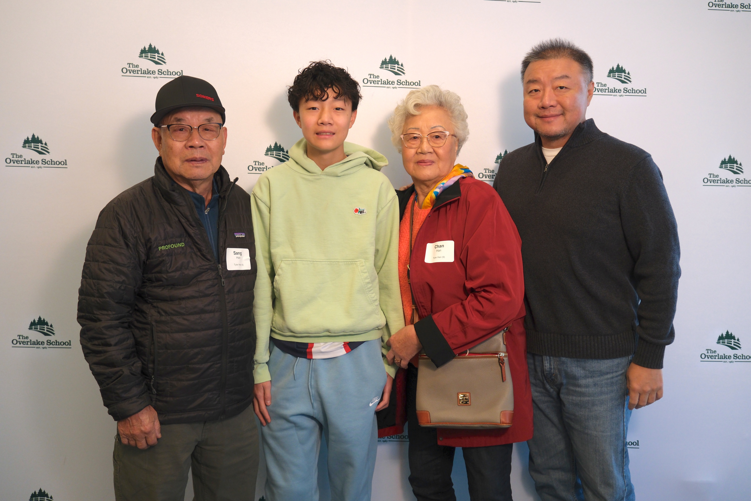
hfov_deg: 60.3
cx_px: 376
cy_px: 250
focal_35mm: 31
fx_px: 647
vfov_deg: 42.3
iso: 1000
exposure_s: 1/125
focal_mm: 20.8
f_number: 4
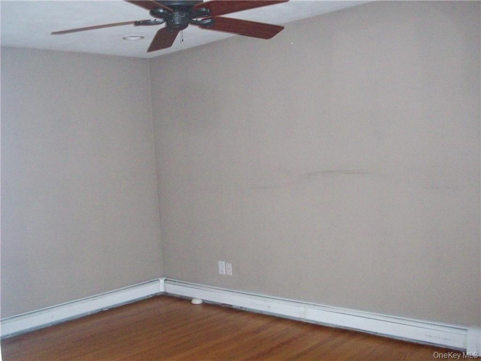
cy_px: 180
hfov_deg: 50.1
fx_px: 514
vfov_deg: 38.7
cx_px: 240
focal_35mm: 37
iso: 400
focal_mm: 6.2
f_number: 2.8
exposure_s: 1/128
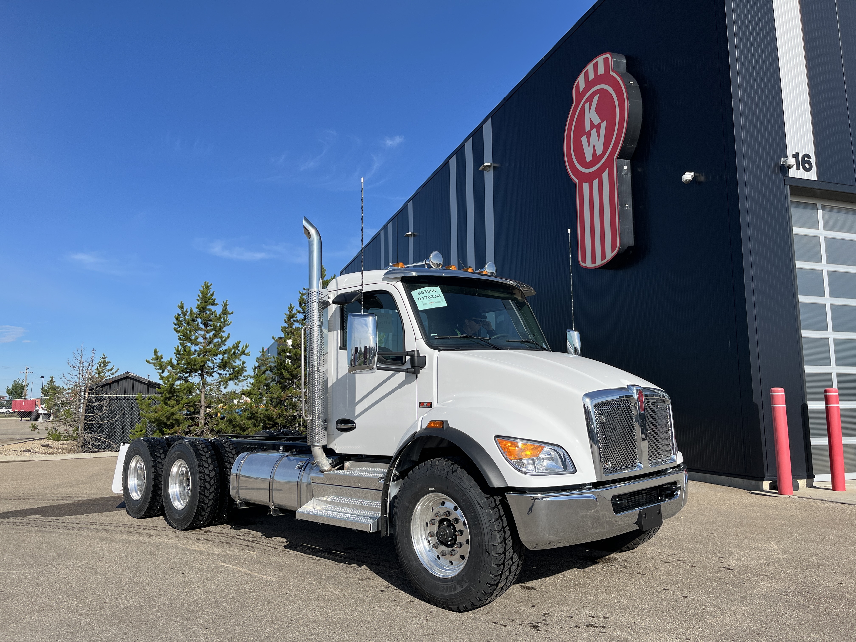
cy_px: 321
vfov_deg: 53.1
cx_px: 428
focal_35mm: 26
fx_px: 643
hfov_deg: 67.3
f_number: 1.6
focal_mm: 5.1
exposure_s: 1/4149
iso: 50
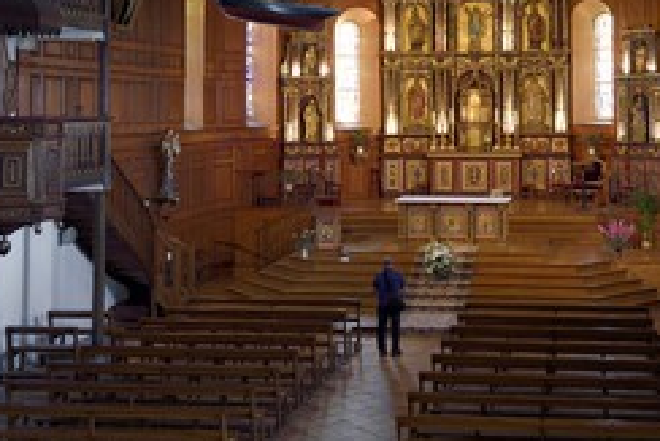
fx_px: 1009
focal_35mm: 55
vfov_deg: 24.3
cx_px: 446
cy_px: 100
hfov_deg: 35.8
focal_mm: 32
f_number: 8
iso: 400
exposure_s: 1/5
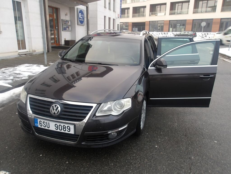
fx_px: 180
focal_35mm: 27
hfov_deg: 65.3
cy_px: 87
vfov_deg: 51.4
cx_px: 116
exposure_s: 1/37
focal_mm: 4.9
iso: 100
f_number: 3
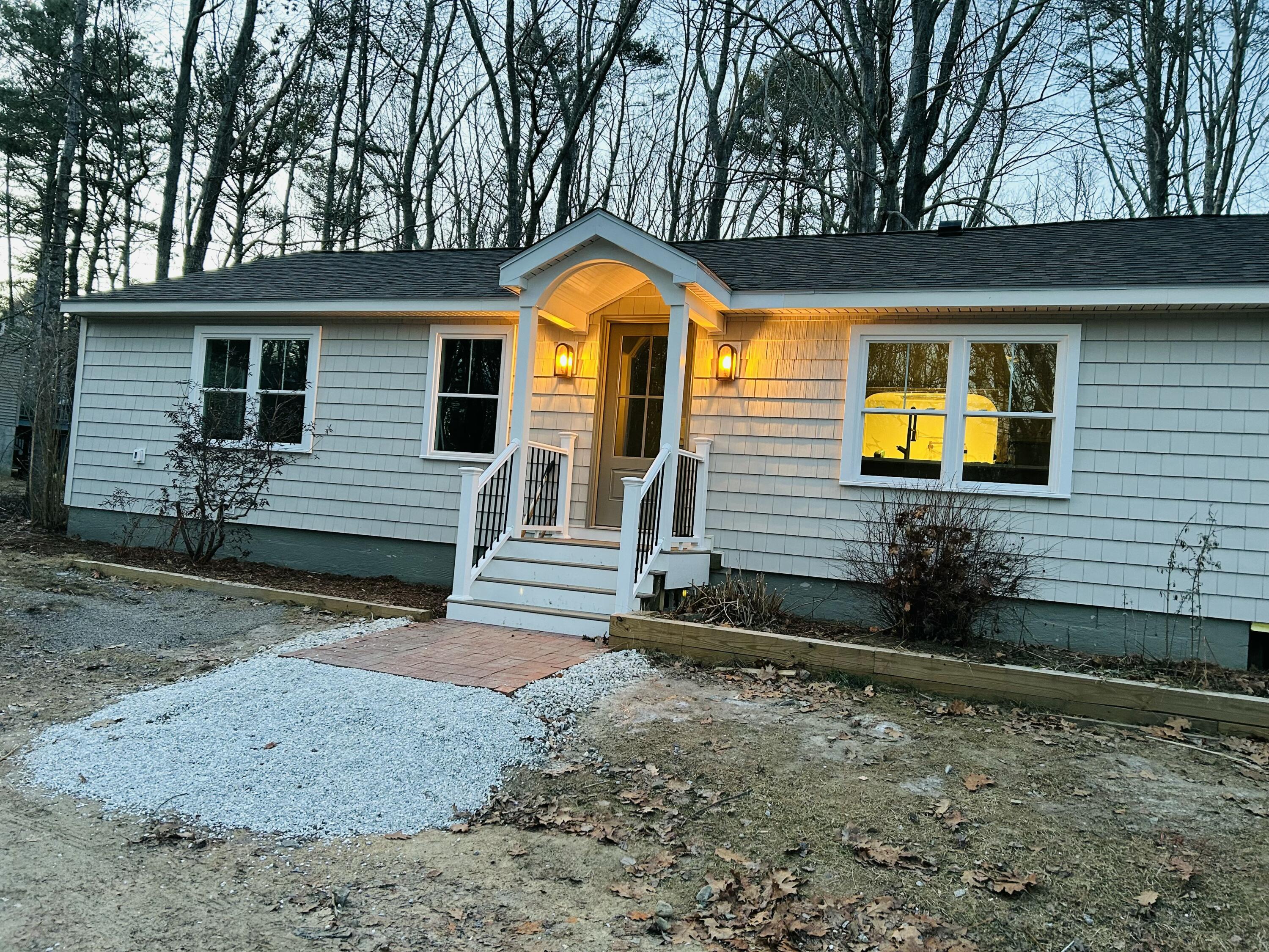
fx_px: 953
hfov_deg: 67.3
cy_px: 476
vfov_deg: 53.1
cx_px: 634
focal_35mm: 26
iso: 160
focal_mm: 5.7
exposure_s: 1/60
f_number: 1.5
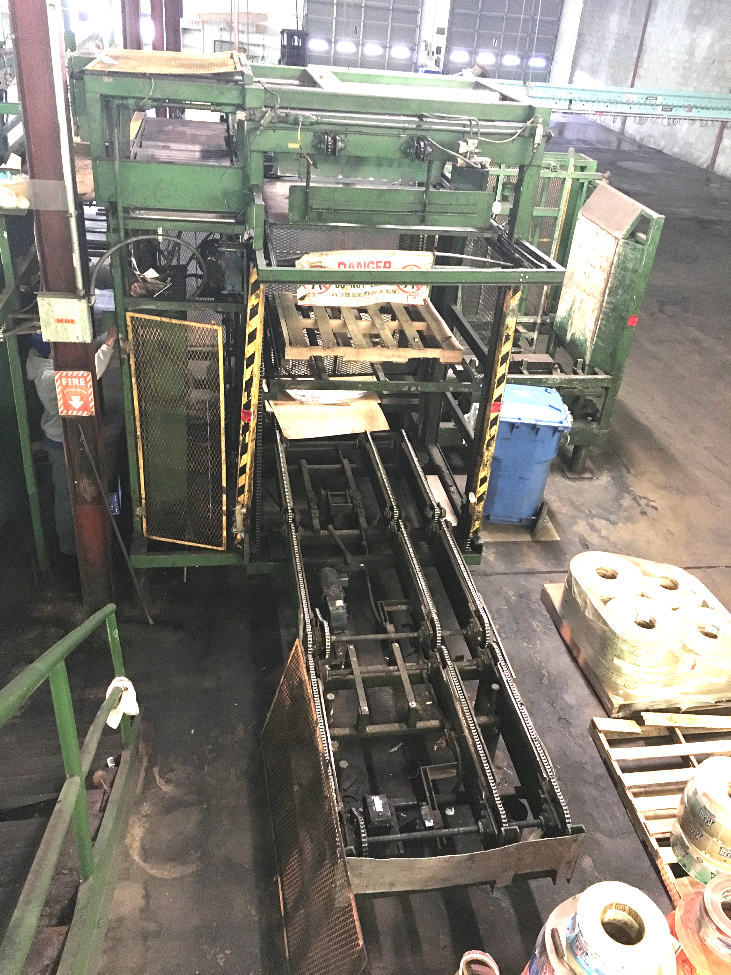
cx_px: 366
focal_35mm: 29
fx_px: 817
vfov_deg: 61.7
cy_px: 488
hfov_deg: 48.2
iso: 400
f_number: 2.2
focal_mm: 4.15
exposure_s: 1/15
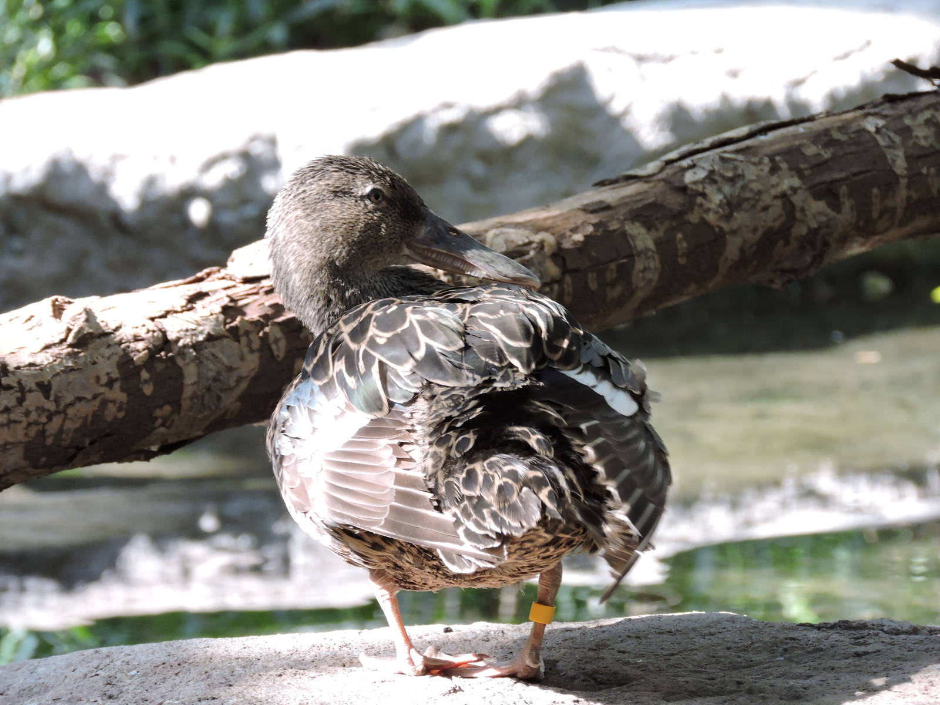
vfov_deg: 3.7
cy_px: 352
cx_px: 470
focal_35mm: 400
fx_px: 10862
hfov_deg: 5.0
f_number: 4.8
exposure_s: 1/125
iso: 400
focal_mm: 71.3
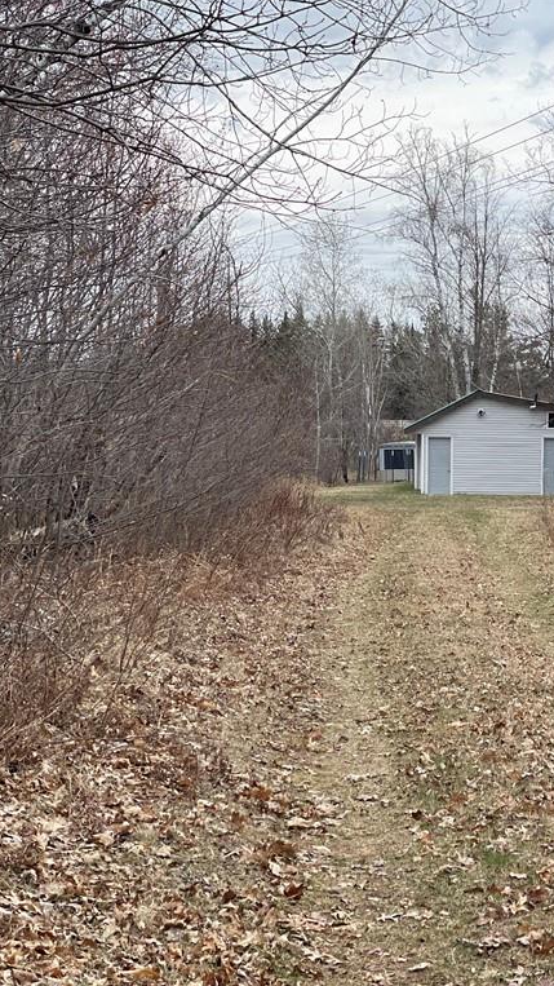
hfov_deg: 15.6
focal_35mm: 76
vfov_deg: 27.9
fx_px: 1985
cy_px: 491
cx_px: 569
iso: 32
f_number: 2
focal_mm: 6
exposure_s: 1/639
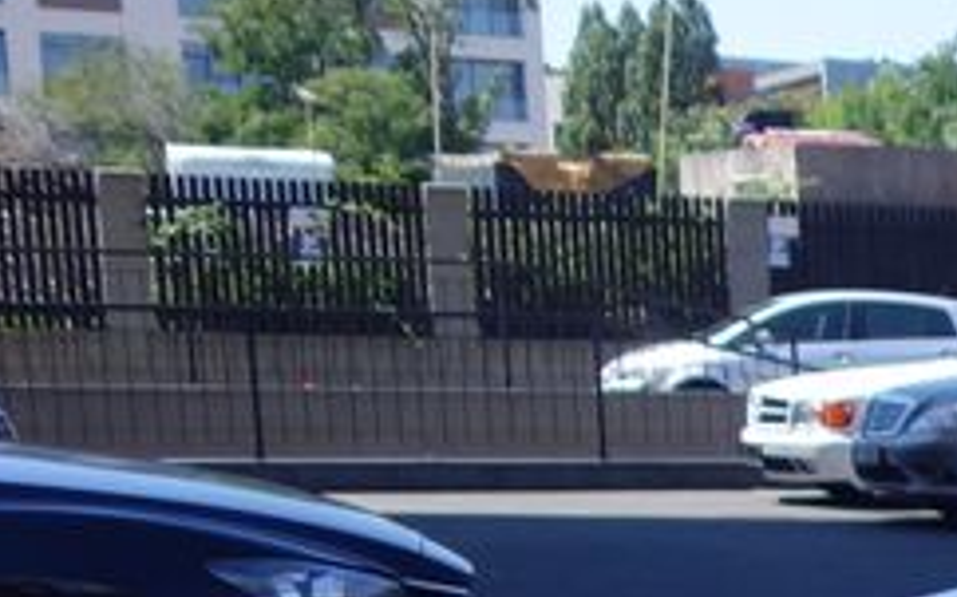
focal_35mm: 121
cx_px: 1918
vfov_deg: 10.3
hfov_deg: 14.4
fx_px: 3154
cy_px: 1002
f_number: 1.8
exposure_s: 1/2000
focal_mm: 10.4
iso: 125
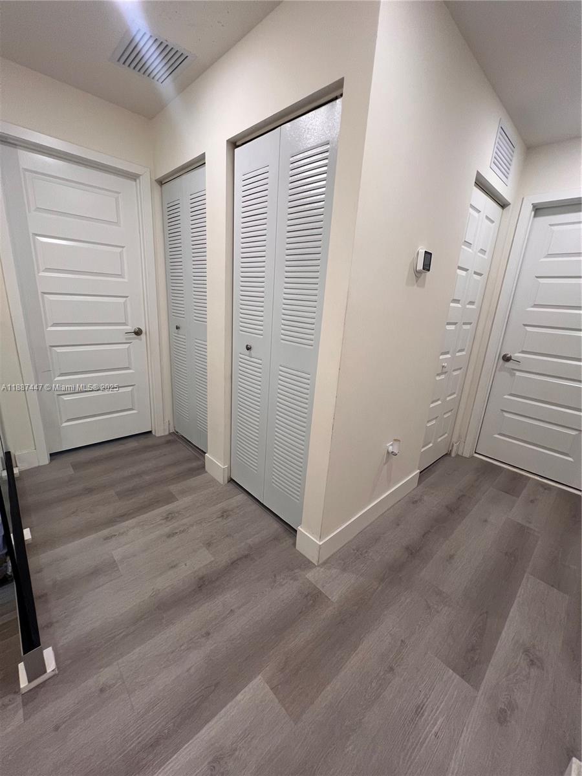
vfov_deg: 106.2
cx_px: 291
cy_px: 388
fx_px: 291
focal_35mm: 13
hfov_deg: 89.9
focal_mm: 1.57
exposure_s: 1/120
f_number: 1.8
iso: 160
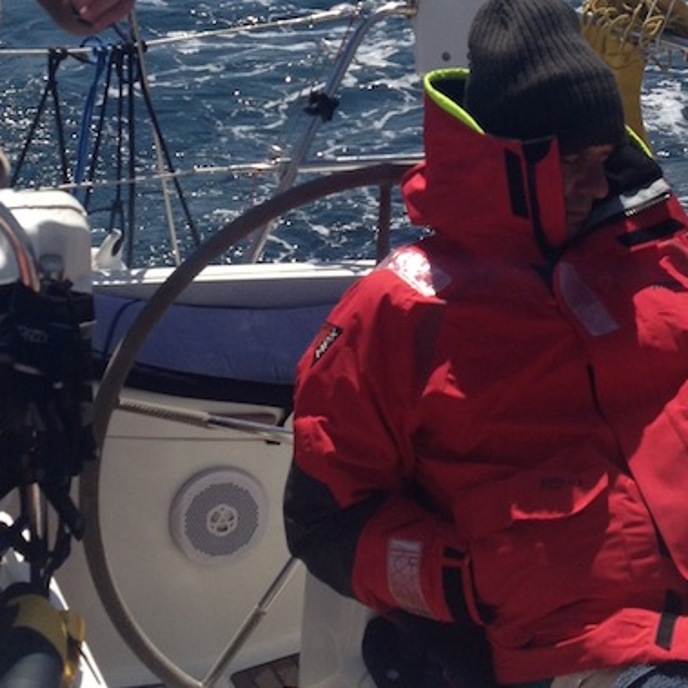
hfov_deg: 19.9
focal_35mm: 87
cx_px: 347
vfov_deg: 19.7
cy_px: 132
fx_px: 1956
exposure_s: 1/2513
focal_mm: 4.28
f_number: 2.4
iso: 64
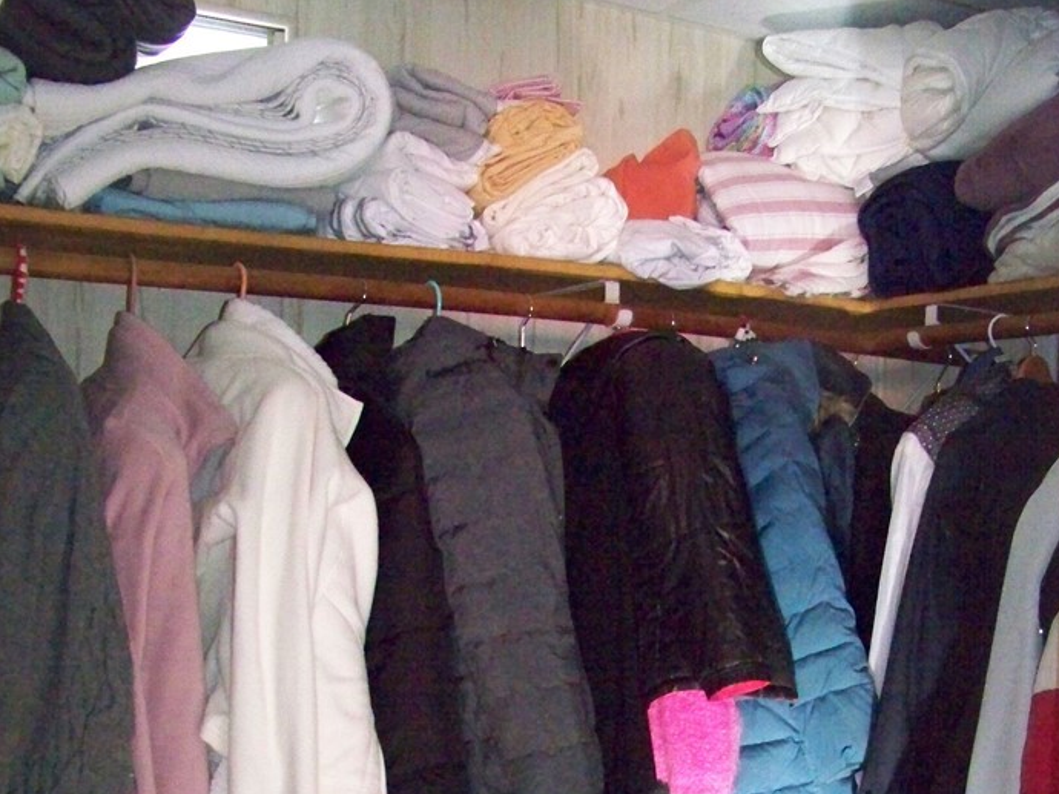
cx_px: 537
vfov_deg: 28.5
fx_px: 1499
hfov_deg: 38.9
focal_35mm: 49
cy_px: 711
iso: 1600
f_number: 2.8
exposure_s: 1/30
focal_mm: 5.85
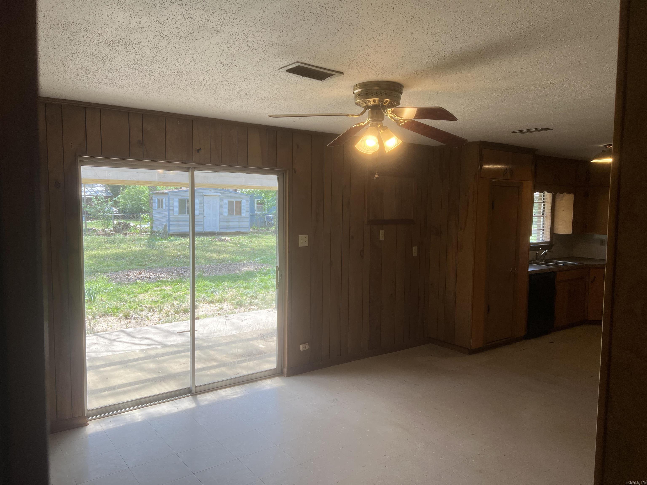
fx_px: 486
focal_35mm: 26
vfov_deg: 53.1
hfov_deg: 67.3
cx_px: 324
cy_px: 242
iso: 50
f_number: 1.5
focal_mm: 5.7
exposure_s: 1/431
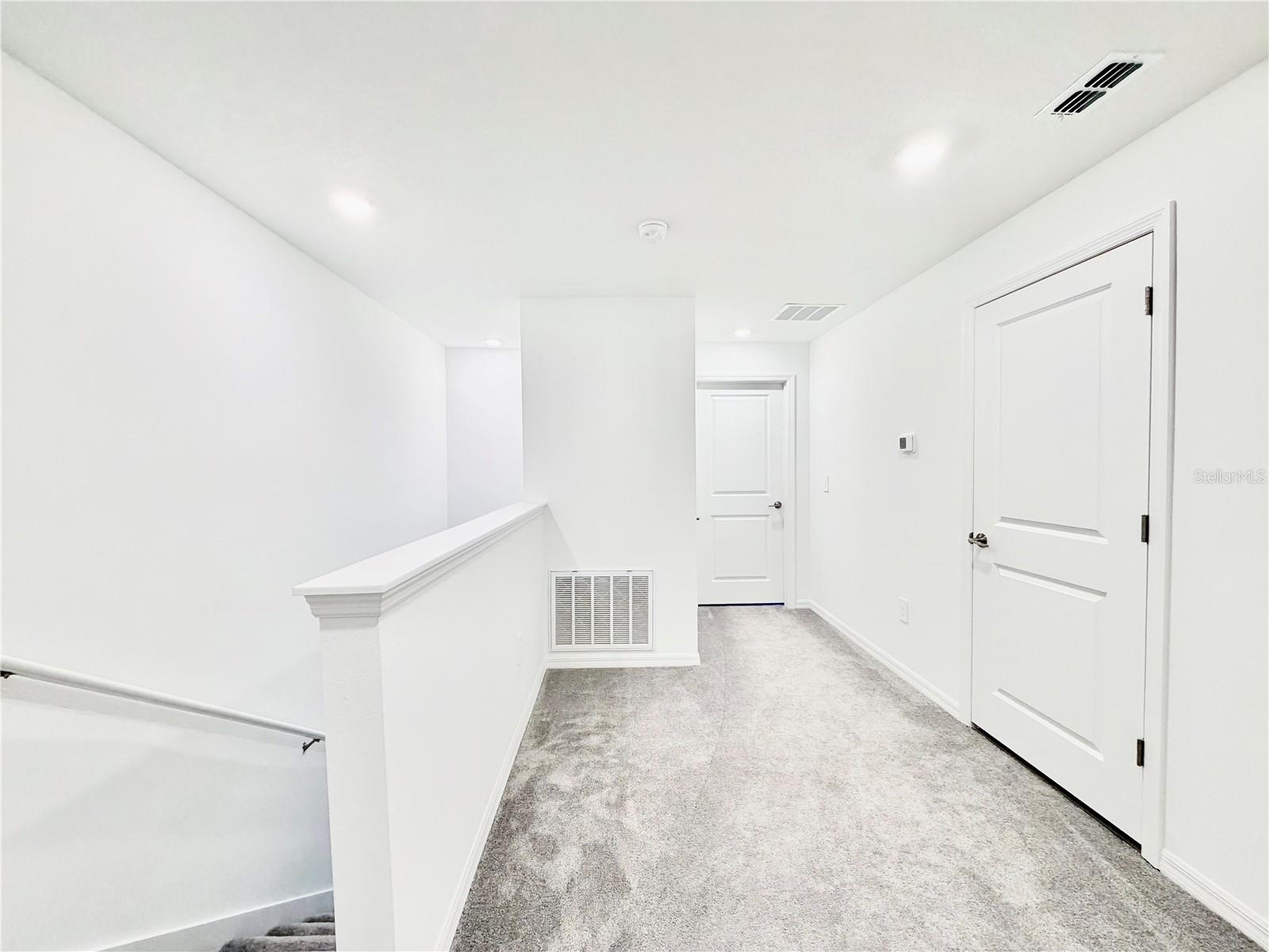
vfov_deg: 85.7
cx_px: 634
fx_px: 513
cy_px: 476
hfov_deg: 102.1
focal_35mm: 14
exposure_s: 1/120
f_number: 2.2
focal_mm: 2.22
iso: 200
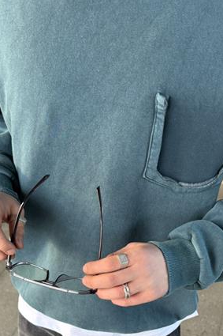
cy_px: 239
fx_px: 437
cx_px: 121
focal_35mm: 47
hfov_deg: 28.6
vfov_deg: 41.1
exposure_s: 1/121
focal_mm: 6.76
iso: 160
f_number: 1.78
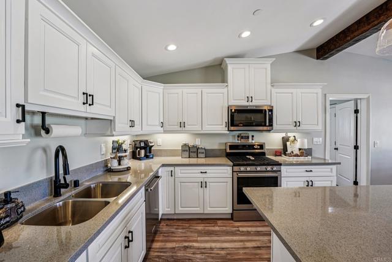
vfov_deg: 81.2
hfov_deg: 104.2
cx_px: 196
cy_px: 131
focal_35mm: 14
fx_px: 152
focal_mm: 14
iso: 400
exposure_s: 1/25
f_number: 8
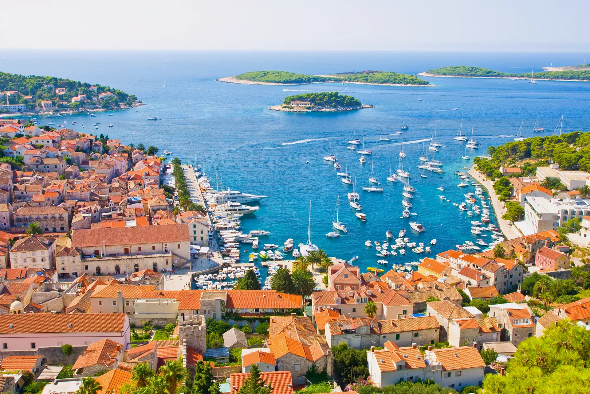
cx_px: 295
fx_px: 639
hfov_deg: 49.6
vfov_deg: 34.2
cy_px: 197
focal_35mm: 39
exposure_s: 1/125
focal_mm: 26
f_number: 11
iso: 100
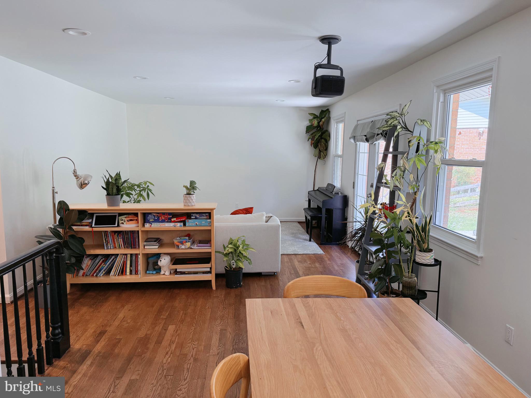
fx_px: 368
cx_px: 266
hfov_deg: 71.6
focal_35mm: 24
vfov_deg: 56.8
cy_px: 199
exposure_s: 1/151
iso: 200
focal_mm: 6.76
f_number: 1.78
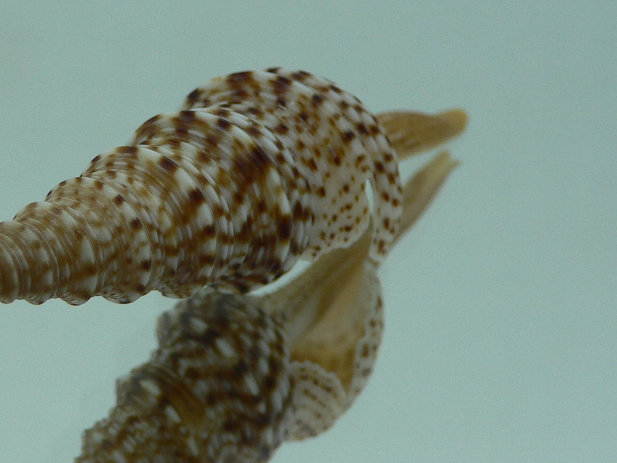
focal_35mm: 56
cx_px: 159
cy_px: 208
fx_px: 998
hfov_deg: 33.7
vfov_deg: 26.1
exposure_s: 1/60
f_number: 2.8
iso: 80
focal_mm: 4.6
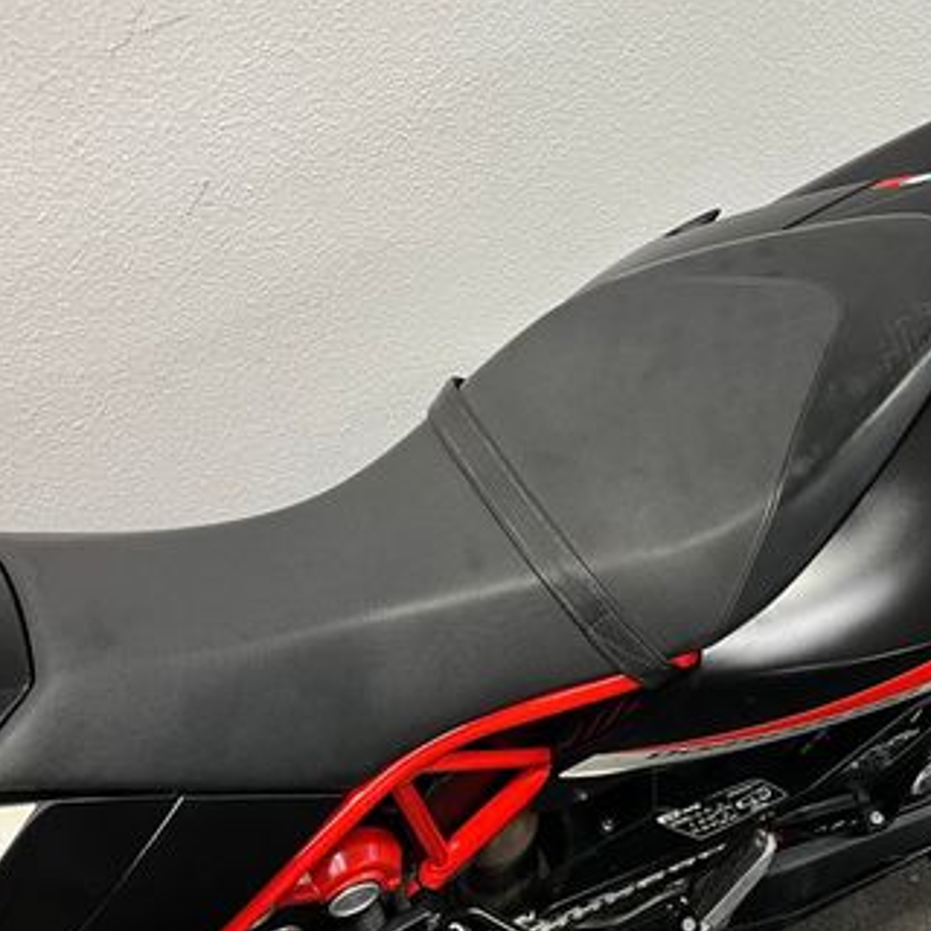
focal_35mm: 46
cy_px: 390
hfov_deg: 36.2
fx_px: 1400
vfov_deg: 36.7
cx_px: 666
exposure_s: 1/50
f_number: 1.6
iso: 80
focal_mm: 5.1
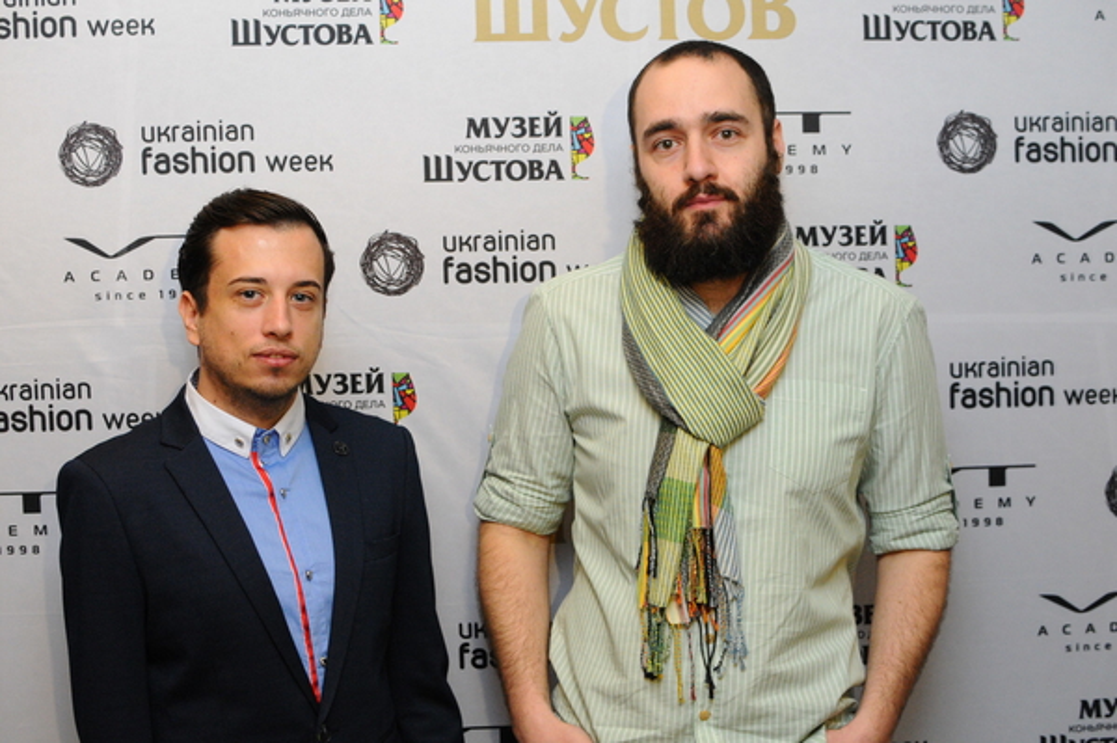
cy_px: 372
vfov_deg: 25.7
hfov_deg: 37.9
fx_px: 1628
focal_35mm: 52
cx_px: 558
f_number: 3.5
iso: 1600
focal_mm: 35
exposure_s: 1/100
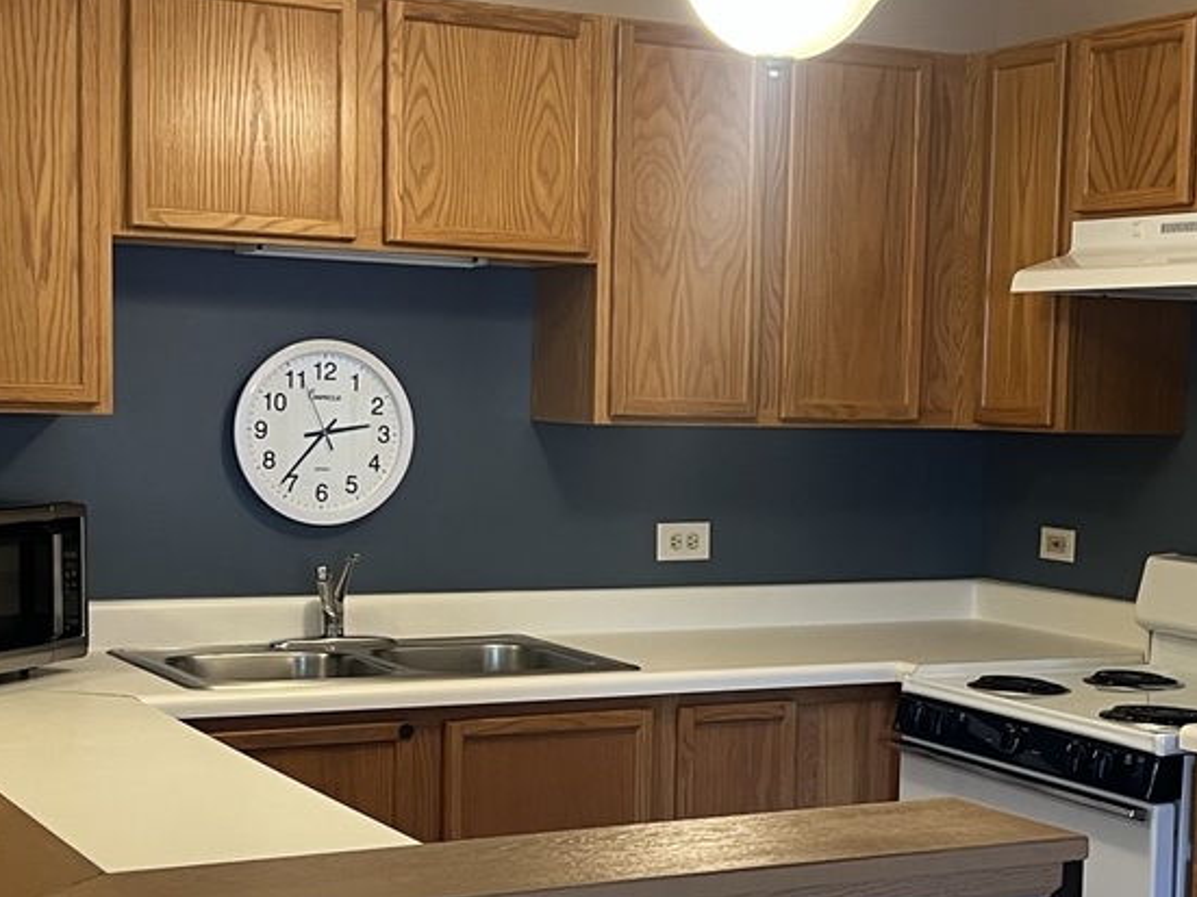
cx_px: 756
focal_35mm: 68
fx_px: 2351
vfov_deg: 21.5
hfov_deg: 28.5
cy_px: 595
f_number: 1.5
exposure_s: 1/60
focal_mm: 5.7
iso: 125
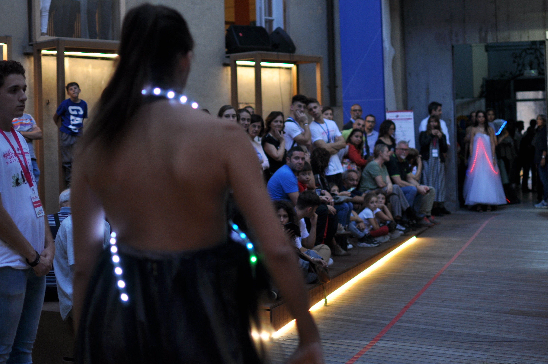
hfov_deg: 30.2
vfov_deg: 20.3
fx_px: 1013
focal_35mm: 67
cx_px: 307
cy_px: 148
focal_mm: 35
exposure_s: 1/60
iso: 200
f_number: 1.8
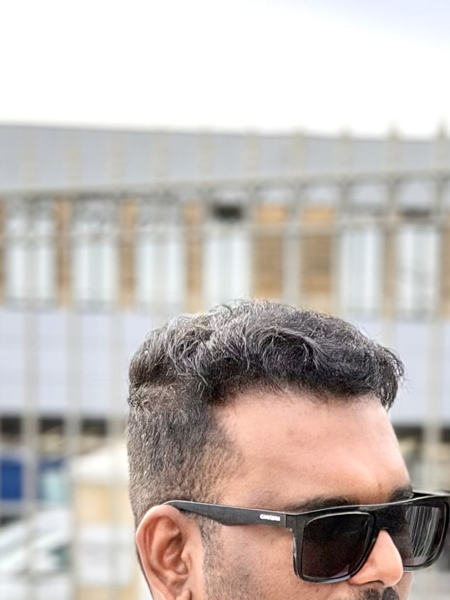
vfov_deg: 12.0
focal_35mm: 156
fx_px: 2705
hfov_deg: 9.5
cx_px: 251
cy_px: 950
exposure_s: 1/2494
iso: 64
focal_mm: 6.76
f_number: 1.78
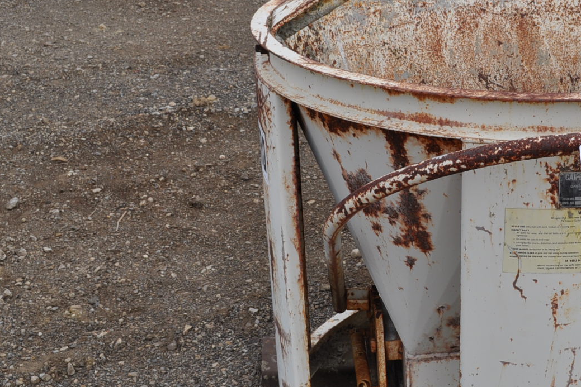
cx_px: 490
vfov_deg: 20.0
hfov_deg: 28.8
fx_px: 1098
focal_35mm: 68
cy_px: 224
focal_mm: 22
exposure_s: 1/400
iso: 200
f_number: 10
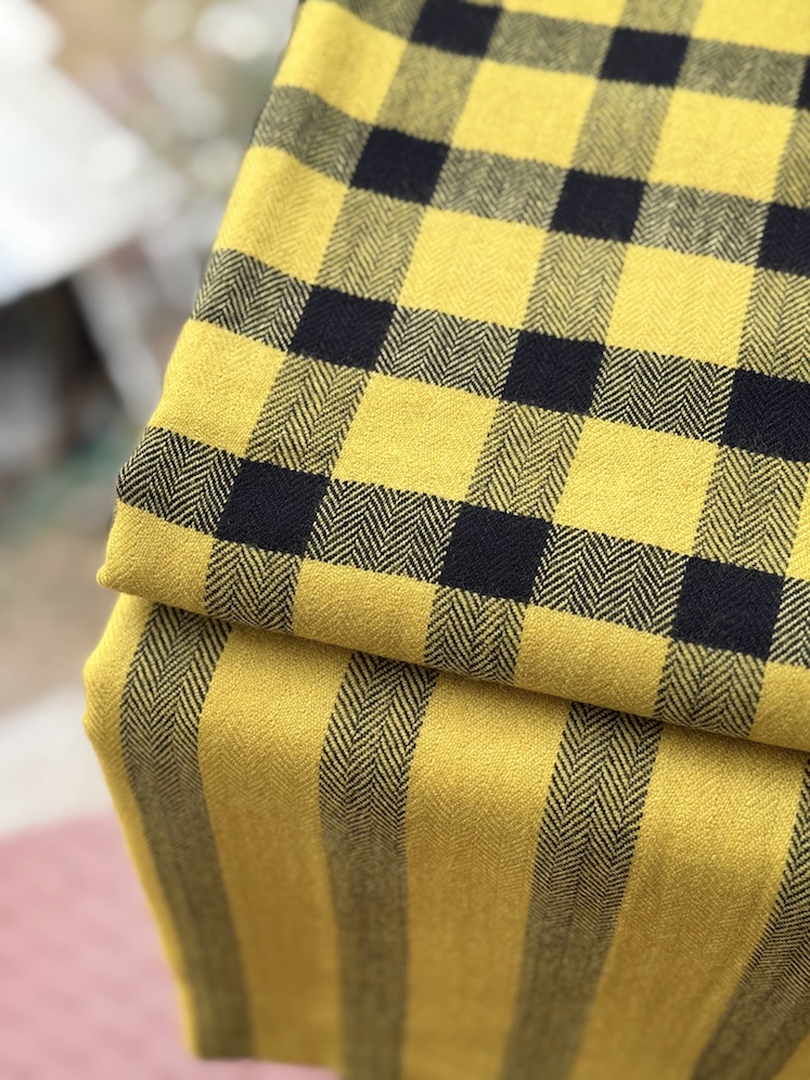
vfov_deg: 39.7
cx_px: 405
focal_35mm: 48
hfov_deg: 30.3
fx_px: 1498
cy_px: 540
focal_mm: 6.76
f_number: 1.78
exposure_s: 1/514
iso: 64
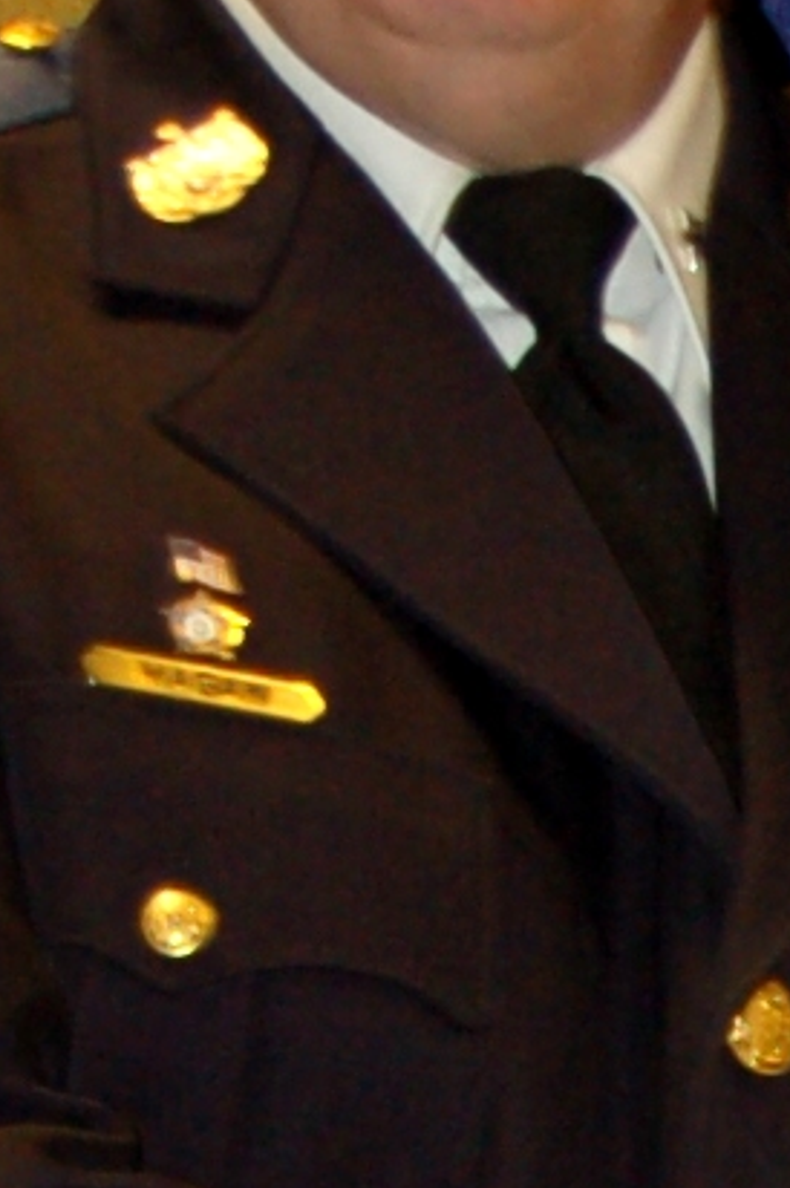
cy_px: 1693
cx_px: 1061
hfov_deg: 5.0
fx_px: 8921
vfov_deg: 7.5
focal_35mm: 271
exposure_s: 1/60
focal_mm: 35
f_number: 4.2
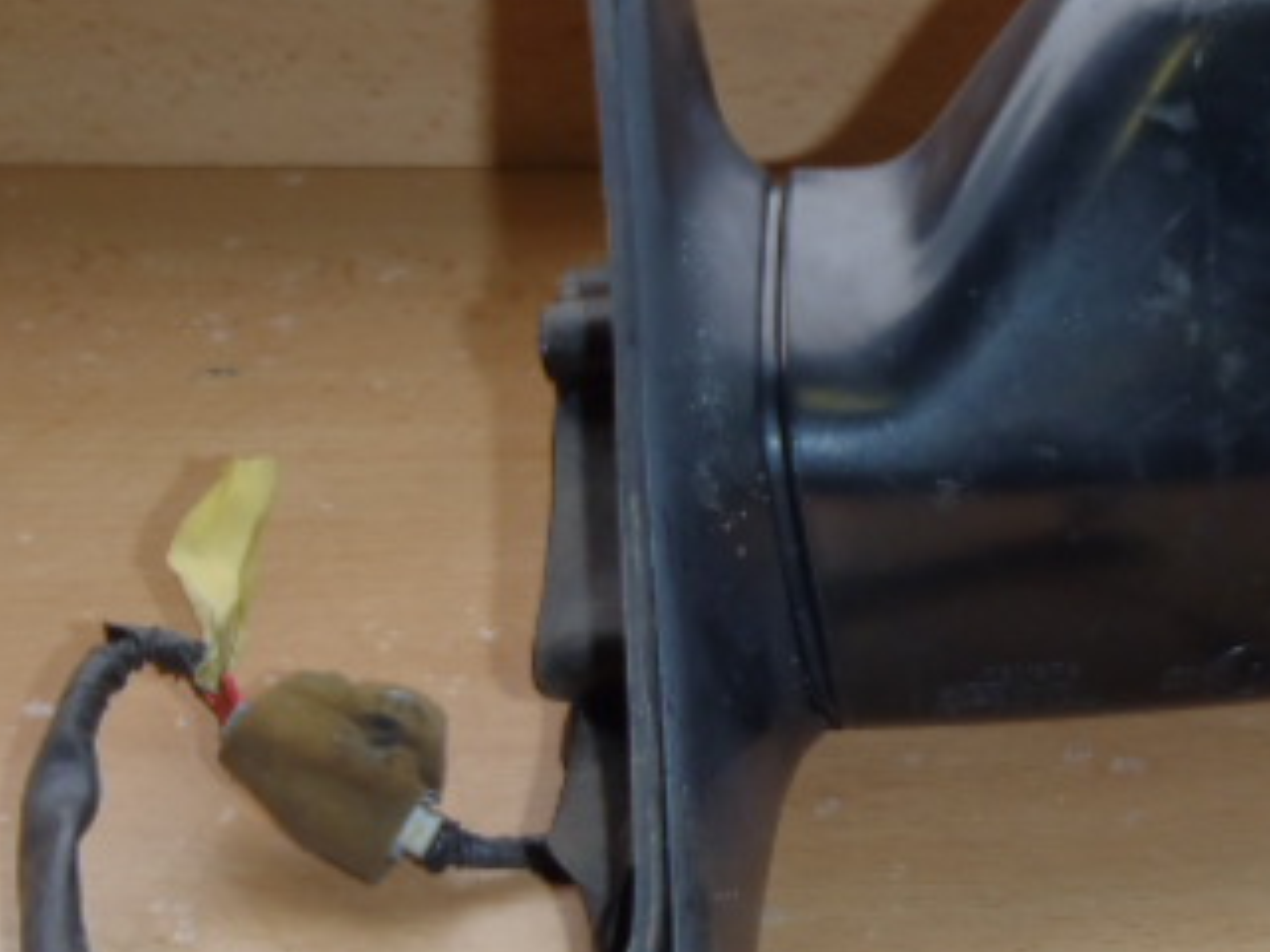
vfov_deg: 19.3
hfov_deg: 25.4
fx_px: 2788
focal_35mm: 76
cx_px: 937
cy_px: 599
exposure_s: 1/40
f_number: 4.6
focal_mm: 6.83
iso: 100
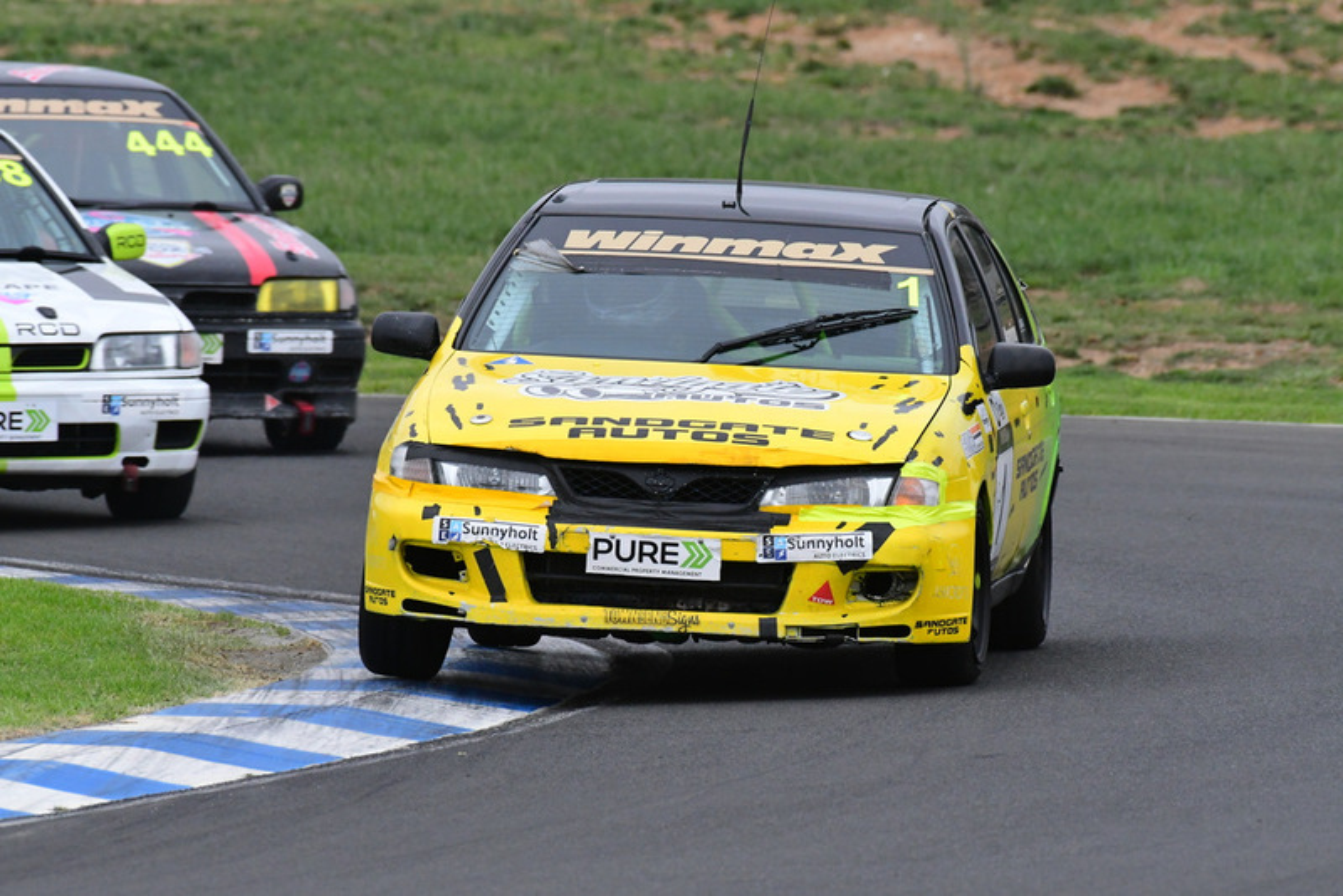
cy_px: 448
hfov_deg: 2.7
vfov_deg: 1.8
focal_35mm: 750
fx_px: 27988
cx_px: 672
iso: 2500
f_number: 10
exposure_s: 1/640
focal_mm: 500
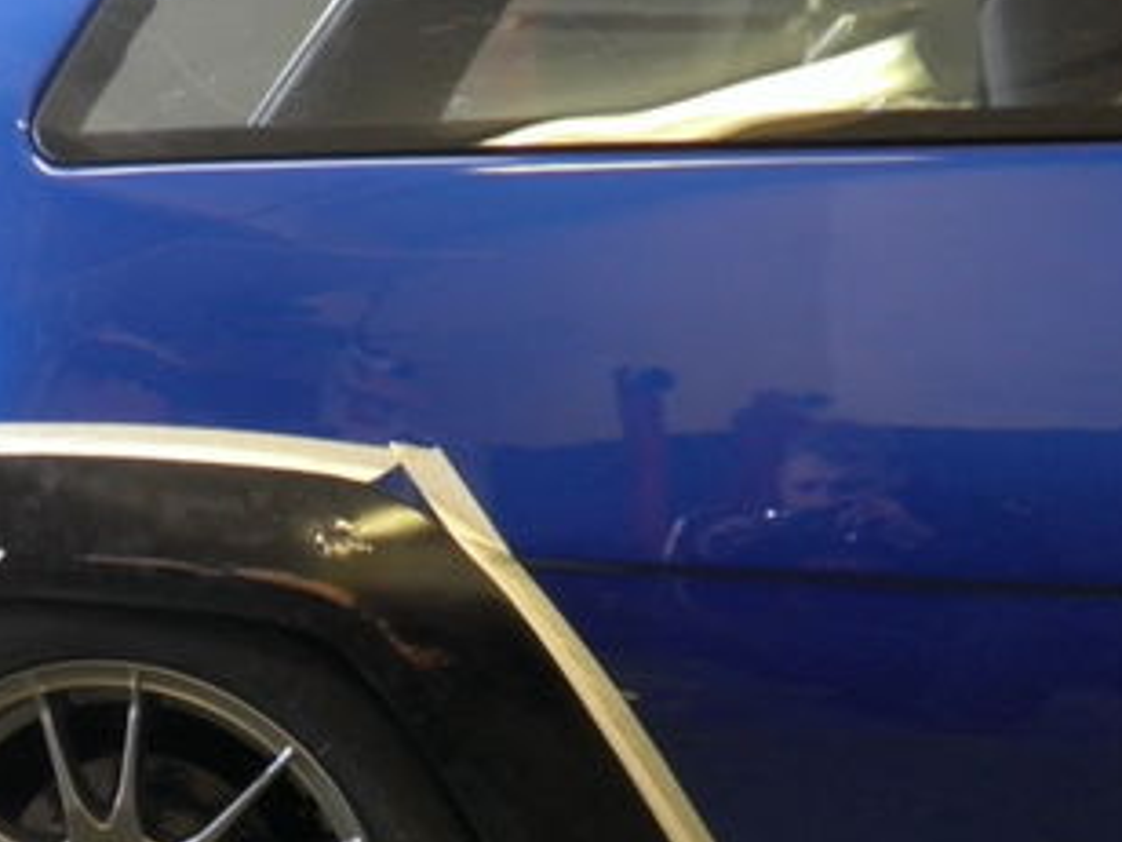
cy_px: 642
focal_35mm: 54
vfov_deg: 26.6
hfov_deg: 34.0
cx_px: 157
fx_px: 1750
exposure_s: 1/13
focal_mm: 4.65
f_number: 2.6
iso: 160
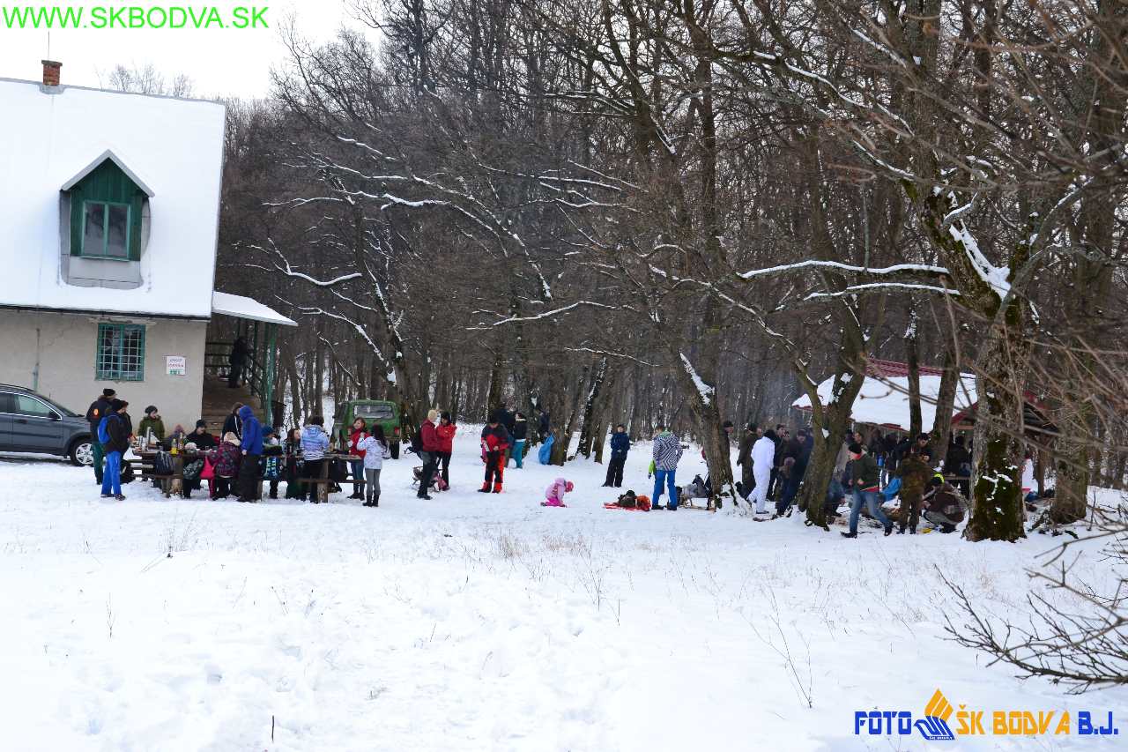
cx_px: 564
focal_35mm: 51
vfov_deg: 26.5
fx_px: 1598
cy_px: 376
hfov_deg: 38.9
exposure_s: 1/250
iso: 400
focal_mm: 34
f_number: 10
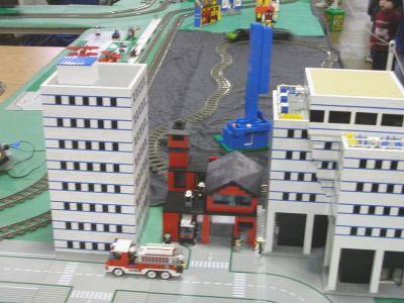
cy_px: 152
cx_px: 202
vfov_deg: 27.0
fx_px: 630
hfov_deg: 35.5
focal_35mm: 54
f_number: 3.2
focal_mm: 8.2
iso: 100
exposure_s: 1/13.3
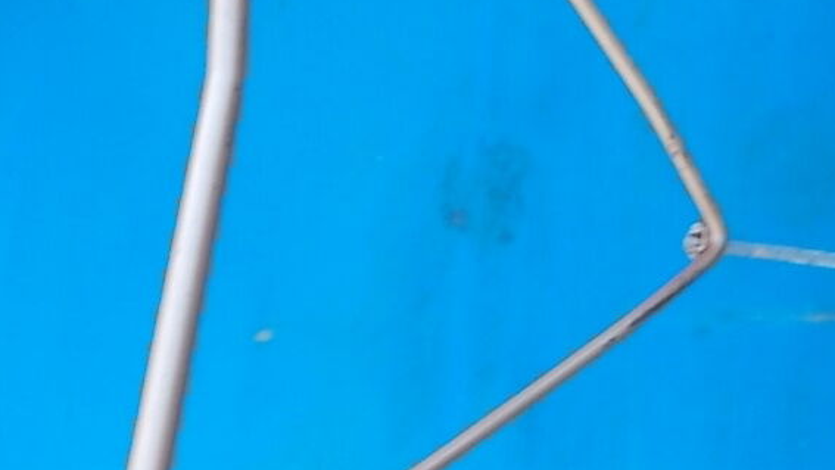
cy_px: 498
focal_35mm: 80
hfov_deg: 26.2
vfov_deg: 14.8
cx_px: 633
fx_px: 1771
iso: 80
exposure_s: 1/30
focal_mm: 4.6
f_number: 3.2
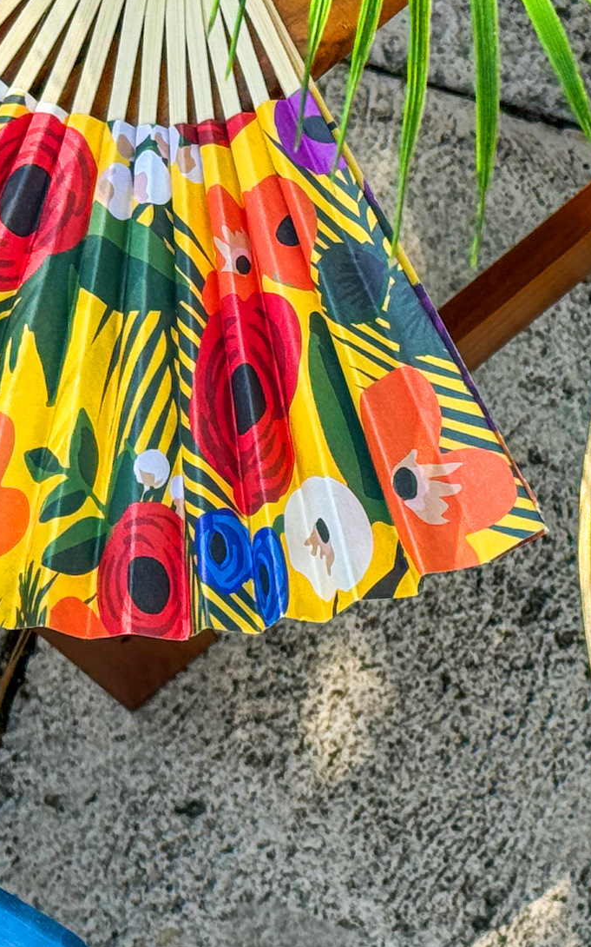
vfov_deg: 14.9
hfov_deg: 9.3
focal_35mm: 140
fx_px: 3609
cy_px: 481
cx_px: 470
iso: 64
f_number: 1.8
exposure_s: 1/750
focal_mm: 6.86
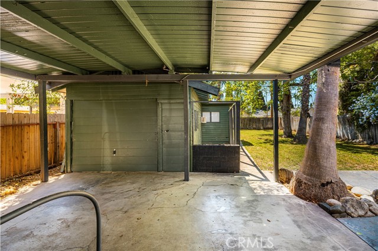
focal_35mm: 14
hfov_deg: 104.3
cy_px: 126
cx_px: 189
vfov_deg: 81.1
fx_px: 147
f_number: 6.3
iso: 100
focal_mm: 14
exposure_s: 1/200
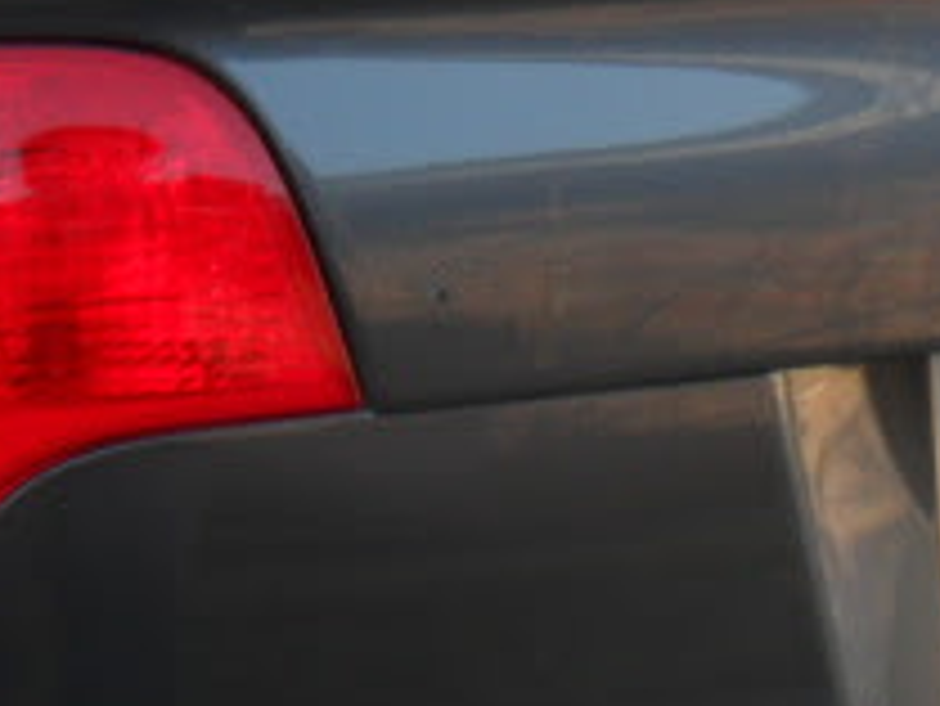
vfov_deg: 11.0
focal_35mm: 134
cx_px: 1003
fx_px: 3641
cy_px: 166
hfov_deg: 14.4
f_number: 3
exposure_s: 1/125
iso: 80
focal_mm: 6.3
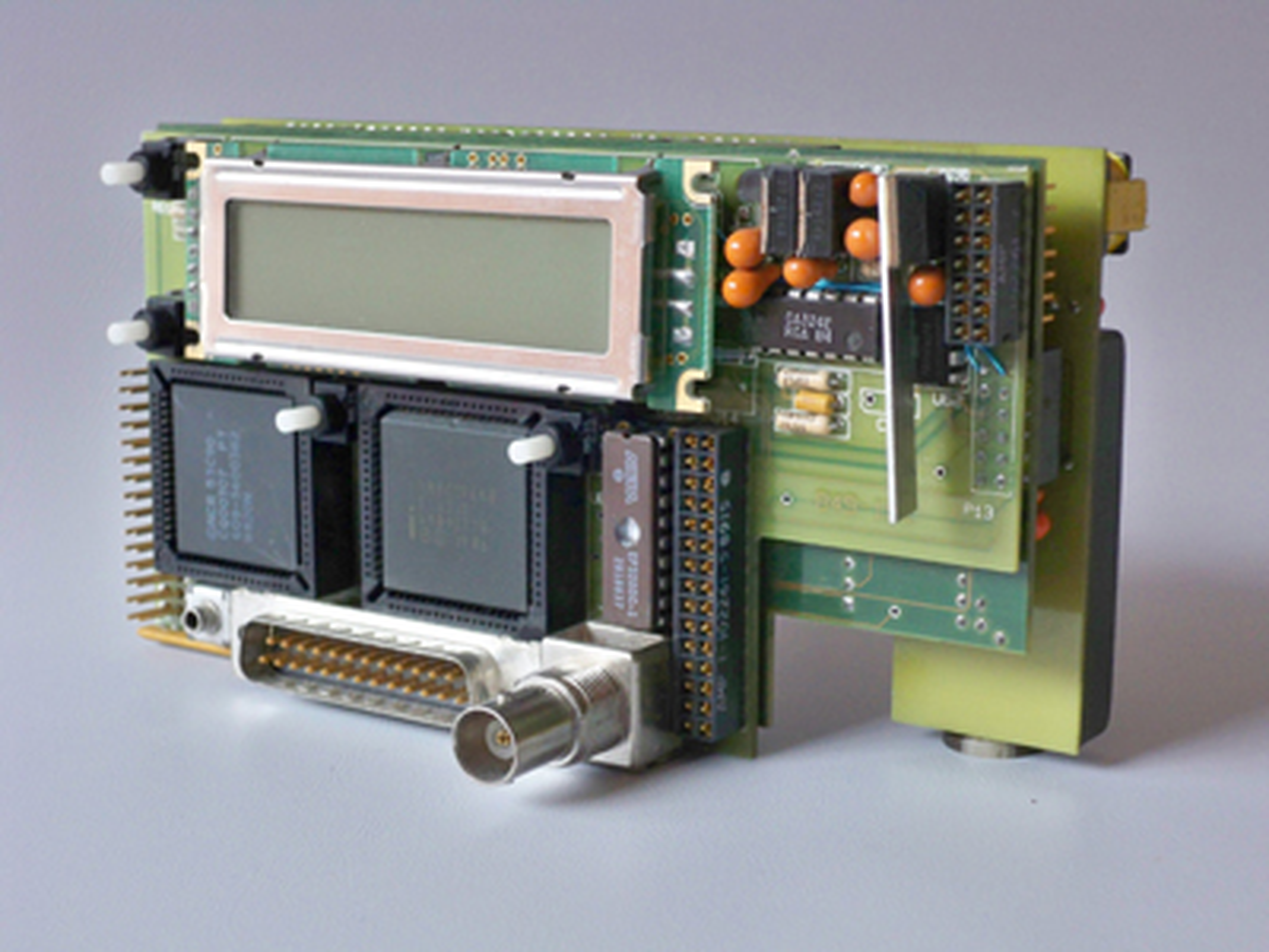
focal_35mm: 68
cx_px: 634
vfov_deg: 21.6
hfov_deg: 28.6
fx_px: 2493
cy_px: 476
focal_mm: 12.1
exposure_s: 1/80
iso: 320
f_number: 4.5
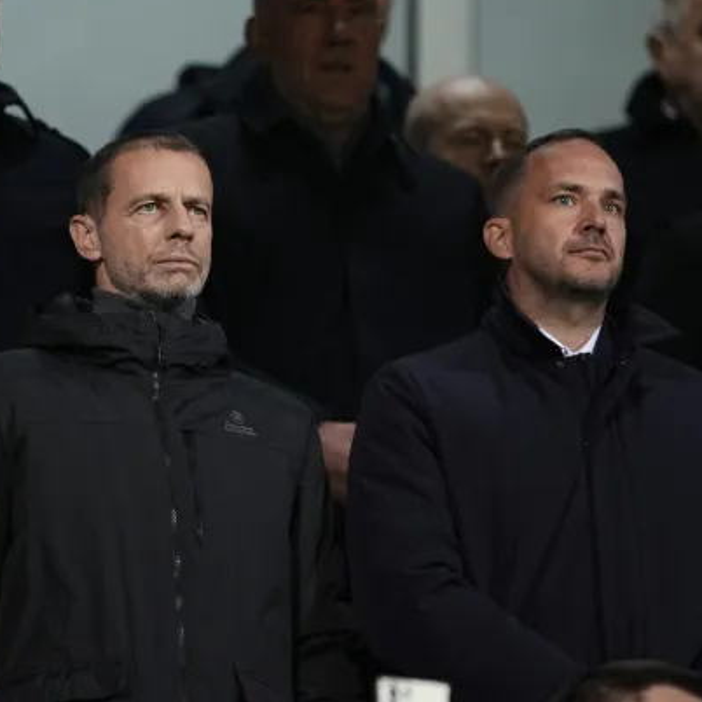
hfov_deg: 2.7
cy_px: 265
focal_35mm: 643
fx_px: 14753
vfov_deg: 2.7
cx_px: 164
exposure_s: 1/200
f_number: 2.8
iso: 1600
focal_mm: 400
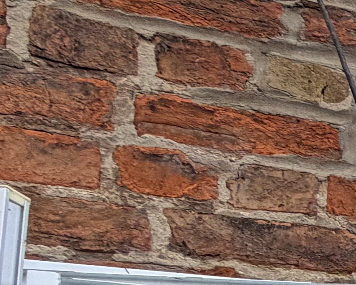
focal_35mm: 85
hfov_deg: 12.0
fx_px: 896
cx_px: 1033
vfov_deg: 16.0
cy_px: 475
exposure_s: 1/357
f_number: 2.2
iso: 50
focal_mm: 2.22
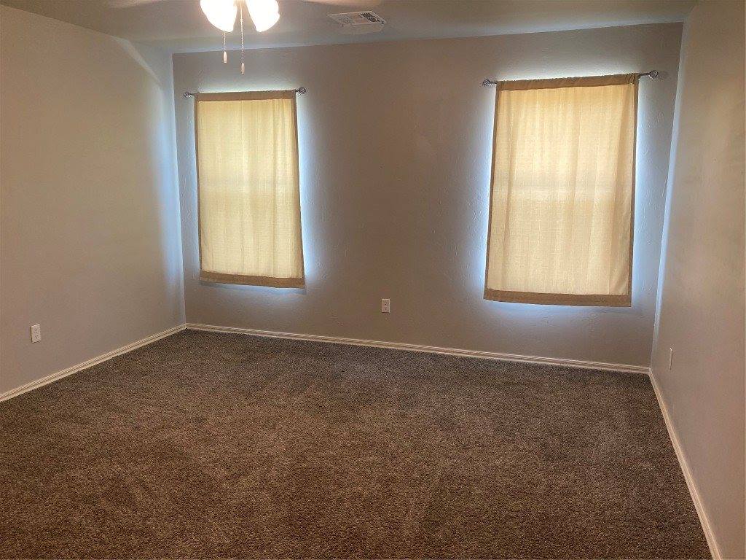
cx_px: 373
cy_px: 280
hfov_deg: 63.4
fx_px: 603
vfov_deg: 49.7
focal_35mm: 28
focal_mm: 3.99
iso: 100
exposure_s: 1/60
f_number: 1.8
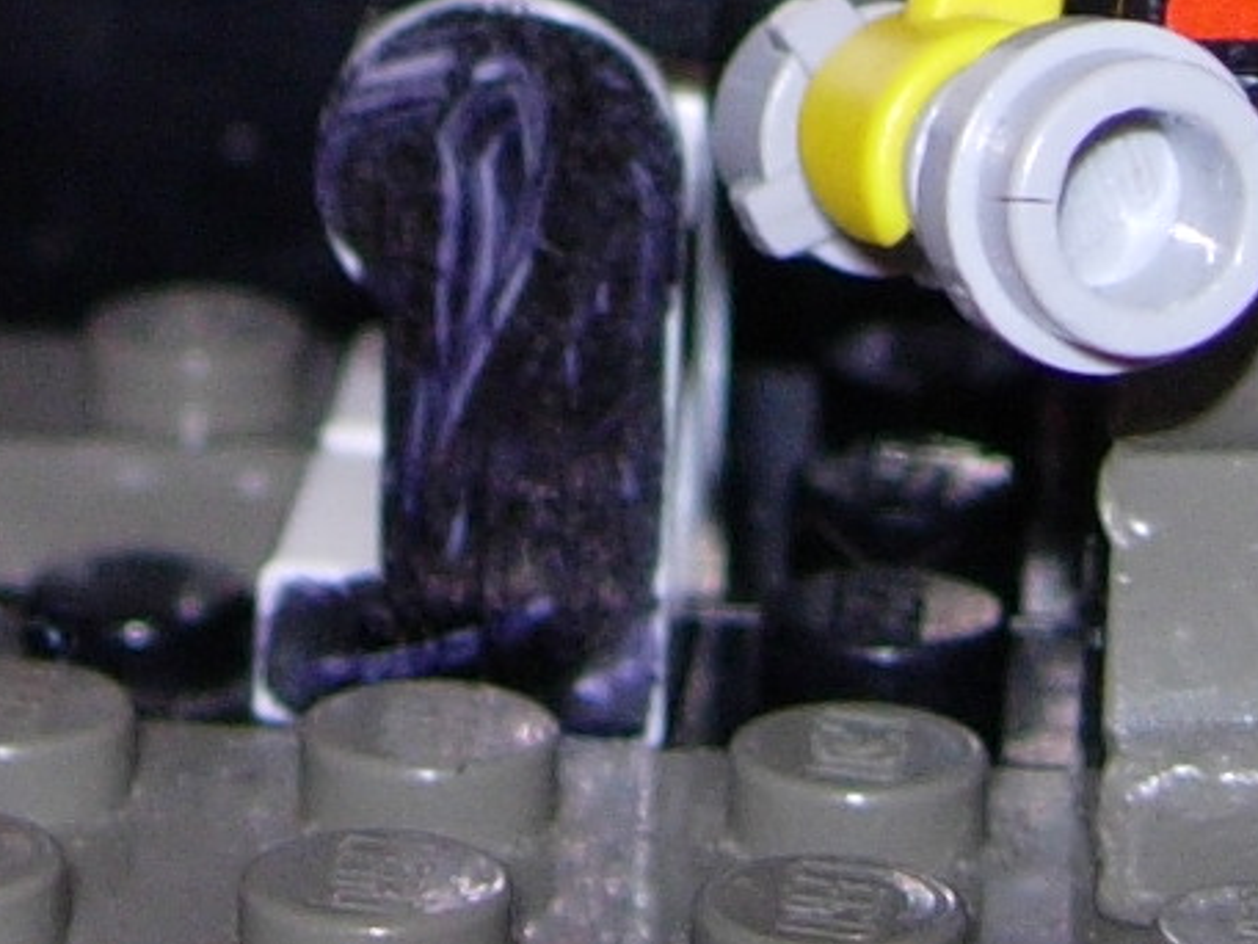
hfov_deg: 9.2
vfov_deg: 6.7
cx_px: 339
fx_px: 7850
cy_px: -792
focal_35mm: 216
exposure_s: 1/64
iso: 79
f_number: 2.8
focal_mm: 7.8
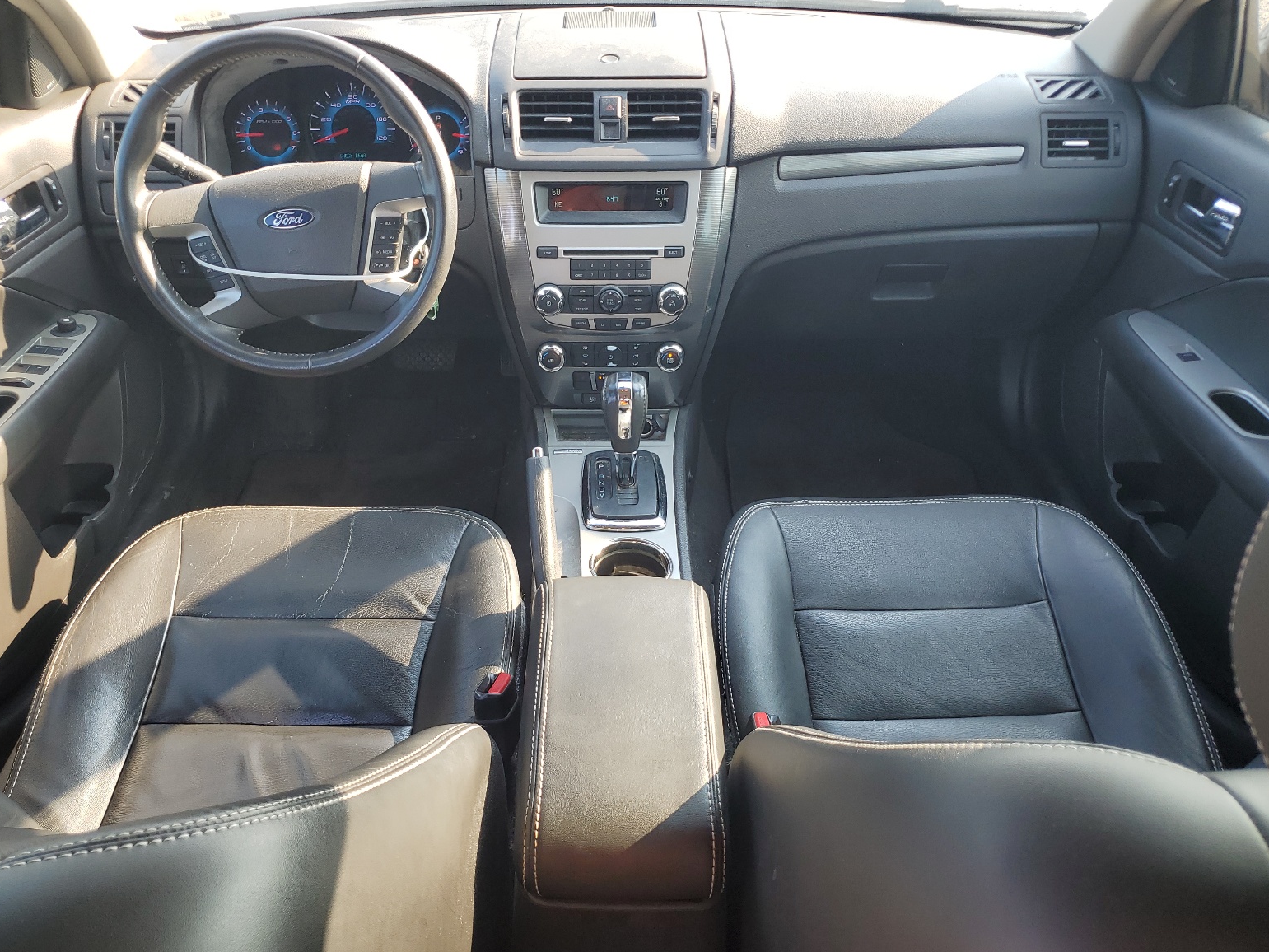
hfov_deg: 65.3
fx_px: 990
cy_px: 491
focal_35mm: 27
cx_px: 622
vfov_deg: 51.4
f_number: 1.5
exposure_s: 1/145
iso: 50
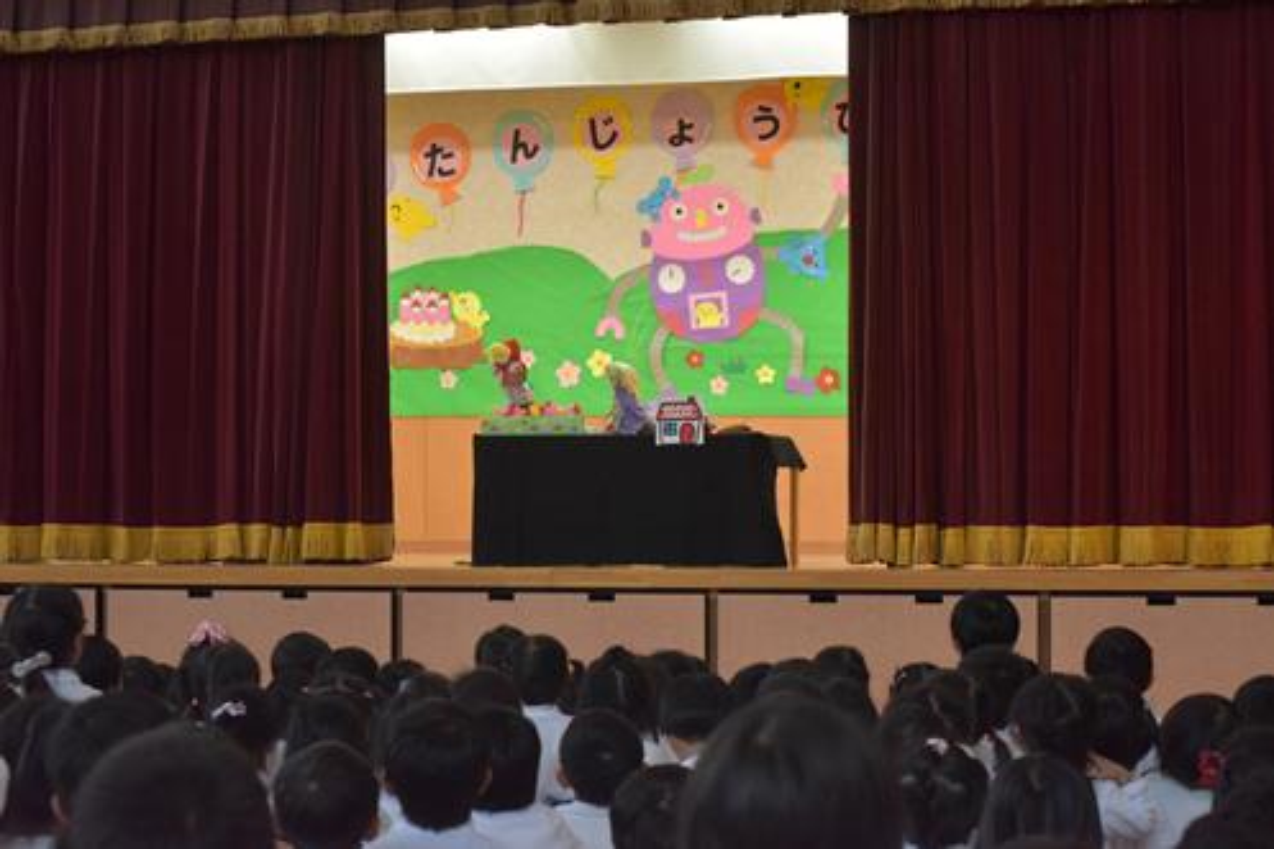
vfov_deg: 16.1
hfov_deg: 23.9
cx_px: 637
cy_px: 424
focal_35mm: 85
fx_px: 3007
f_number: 9
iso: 6400
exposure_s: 1/320
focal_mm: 85
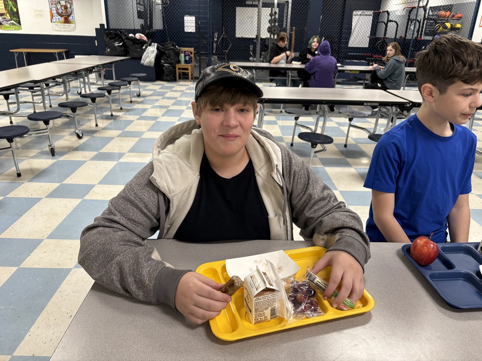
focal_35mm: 26
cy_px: 180
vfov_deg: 53.1
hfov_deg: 67.3
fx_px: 362
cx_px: 241
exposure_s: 1/60
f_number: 1.6
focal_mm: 5.96
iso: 200
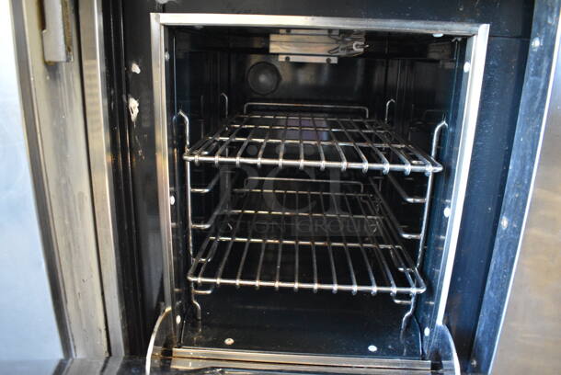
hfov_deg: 67.3
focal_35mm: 27
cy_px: 188
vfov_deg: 48.0
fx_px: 421
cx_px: 280
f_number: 3.5
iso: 3200
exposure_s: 1/25
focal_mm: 18
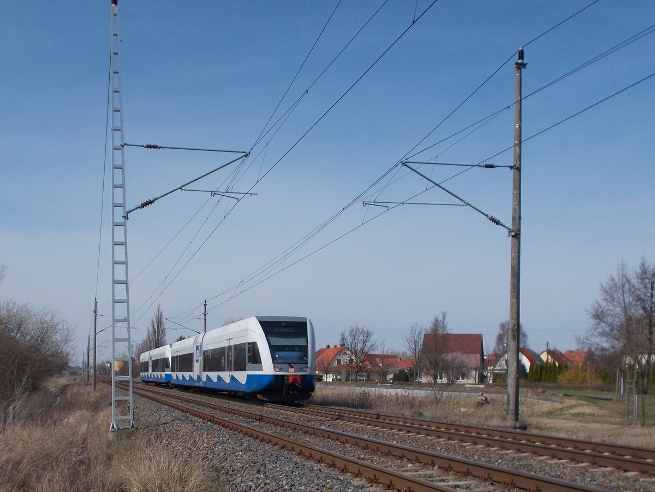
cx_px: 328
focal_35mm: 34
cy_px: 246
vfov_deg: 41.8
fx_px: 643
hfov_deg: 54.0
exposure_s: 1/250
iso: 80
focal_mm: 6
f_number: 9.2
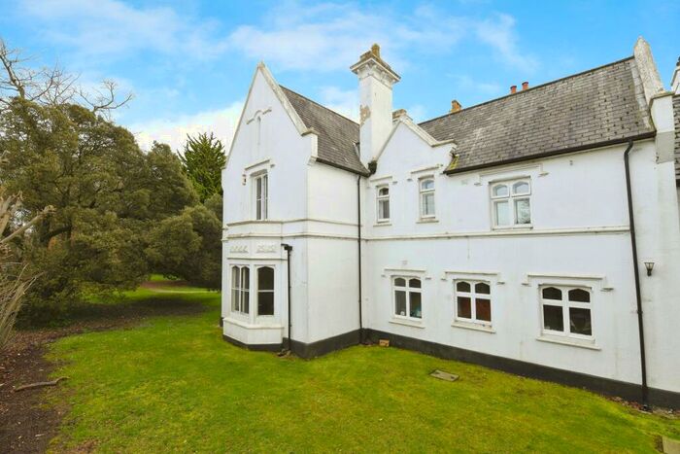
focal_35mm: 16
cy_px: 227
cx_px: 340
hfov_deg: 96.7
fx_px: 302
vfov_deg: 73.8
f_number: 10
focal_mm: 16
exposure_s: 1/200
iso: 400
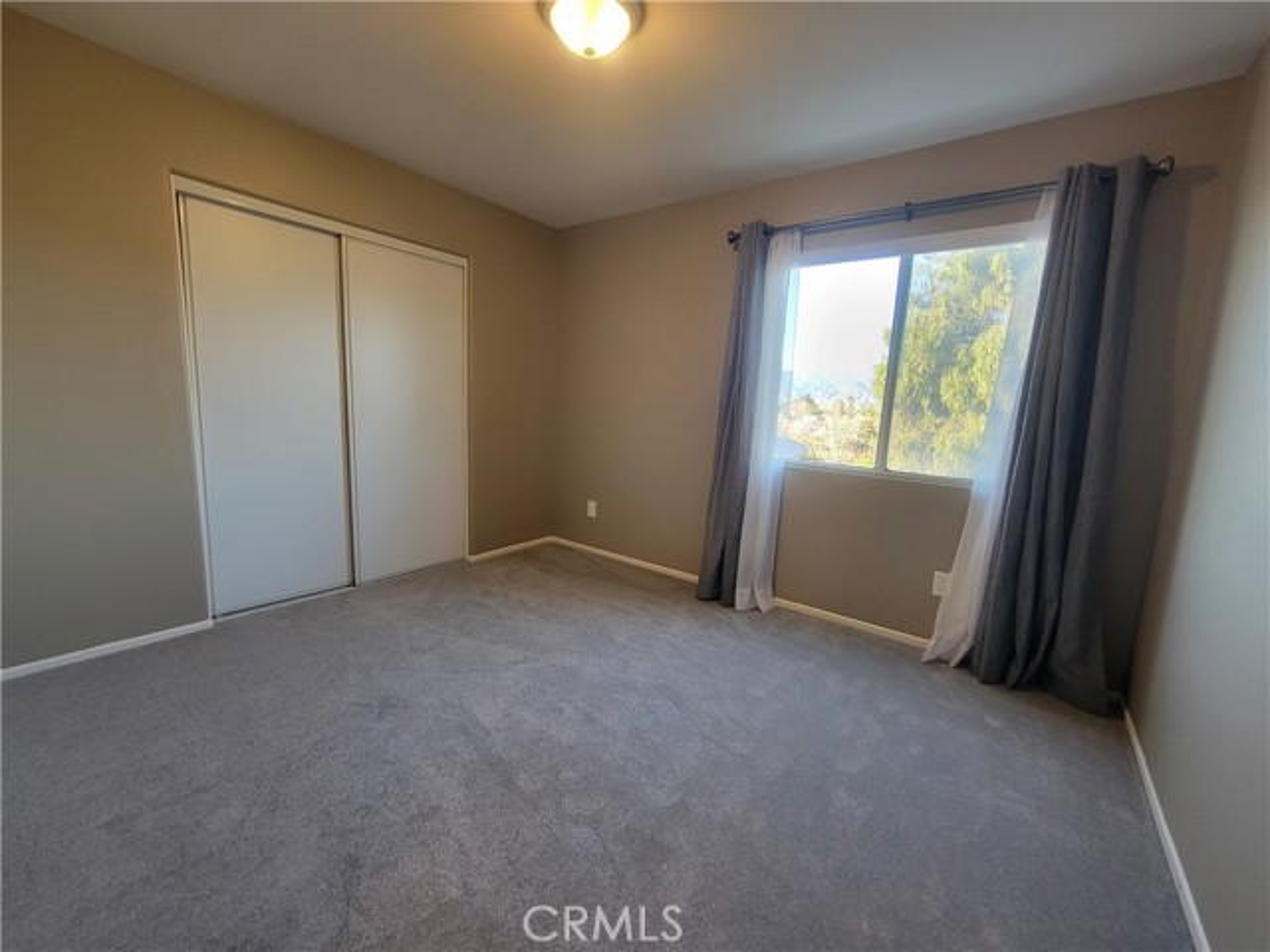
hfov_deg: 106.2
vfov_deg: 89.9
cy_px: 476
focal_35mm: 13
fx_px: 477
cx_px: 635
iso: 200
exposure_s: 1/60
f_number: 2.2
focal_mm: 2.2
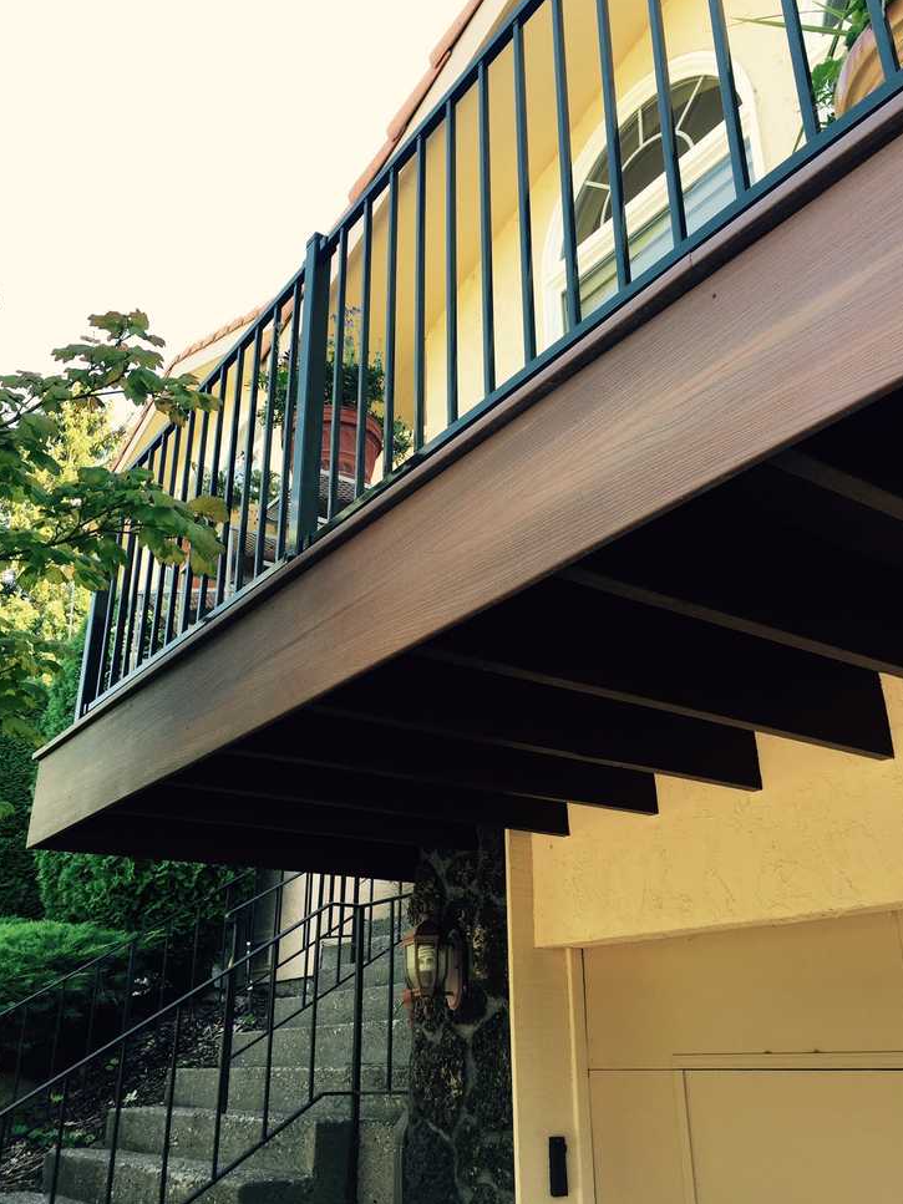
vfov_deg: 60.0
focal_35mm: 30
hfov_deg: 46.8
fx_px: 1044
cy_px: 595
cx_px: 462
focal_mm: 4.15
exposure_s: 1/132
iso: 32
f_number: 2.2
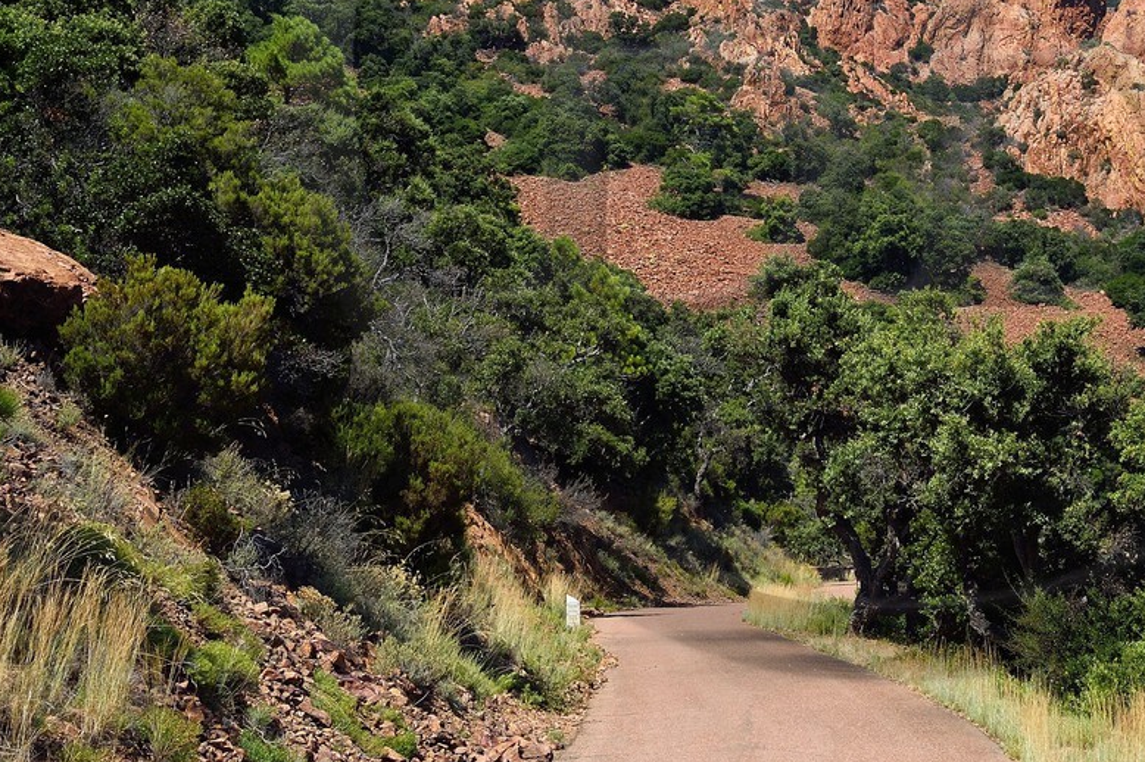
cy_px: 68
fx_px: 2289
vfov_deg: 18.6
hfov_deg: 27.6
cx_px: 895
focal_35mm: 72
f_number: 14
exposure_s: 1/250
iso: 200
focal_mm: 35
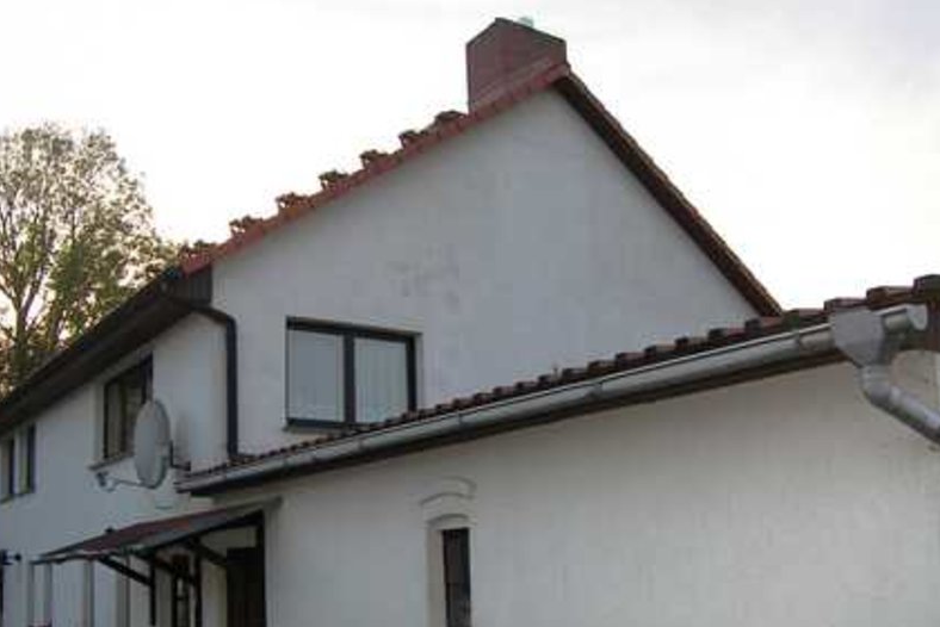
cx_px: 370
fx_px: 993
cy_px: 458
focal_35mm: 38
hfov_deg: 50.3
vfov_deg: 34.5
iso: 50
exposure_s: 1/125
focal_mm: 5.1
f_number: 2.8
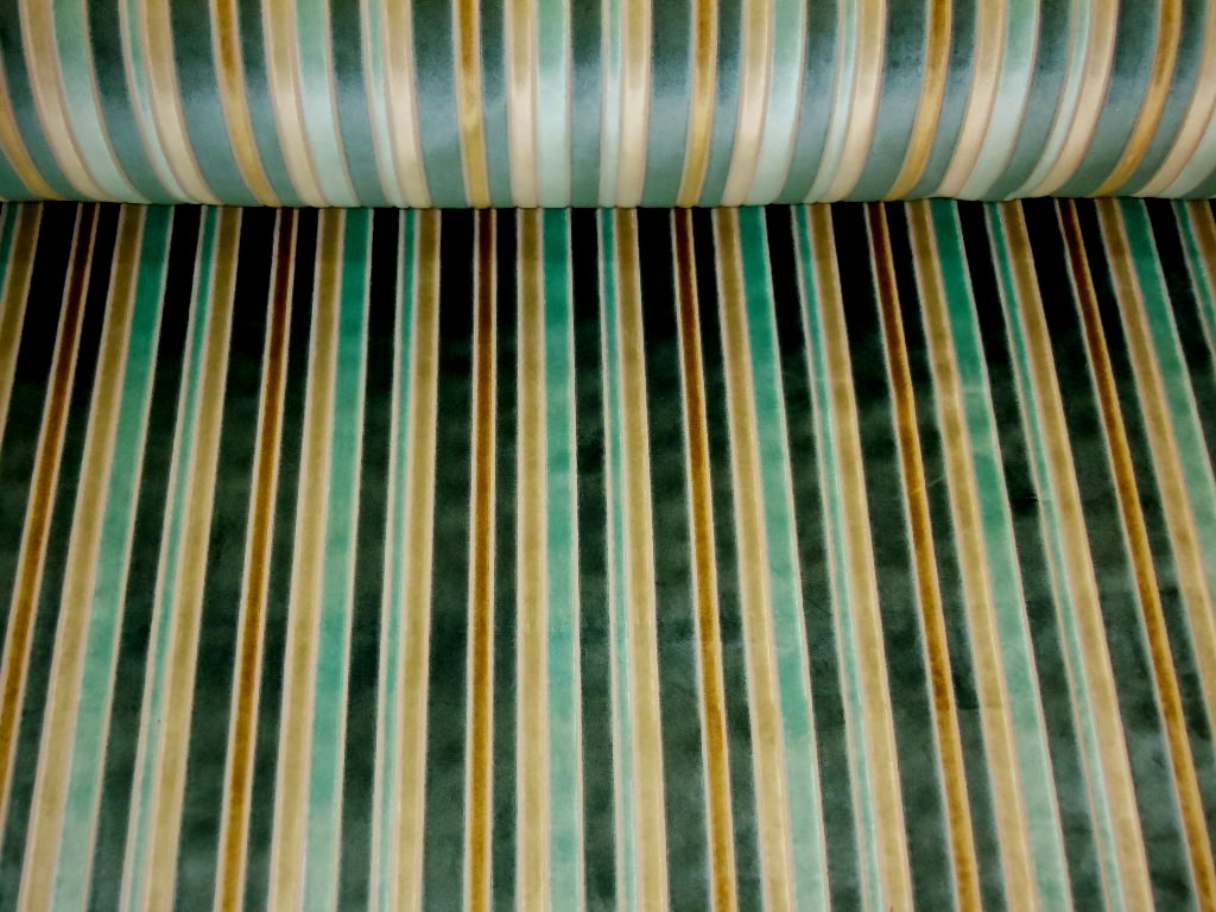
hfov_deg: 55.4
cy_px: 456
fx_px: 1159
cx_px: 608
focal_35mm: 33
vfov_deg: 42.9
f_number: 4
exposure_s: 1/80
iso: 800
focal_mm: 5.9
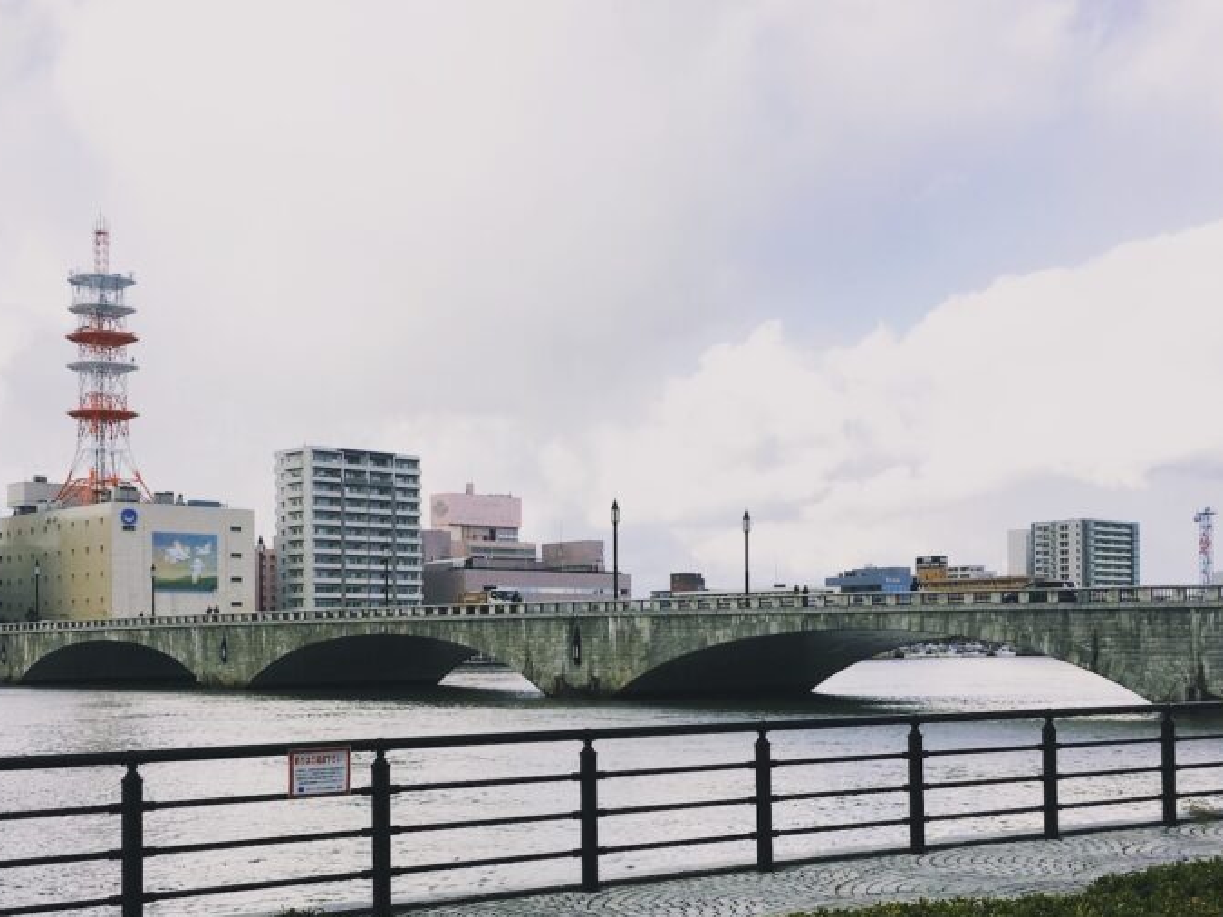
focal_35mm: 44
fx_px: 1554
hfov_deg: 42.9
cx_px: 553
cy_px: 635
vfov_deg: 32.5
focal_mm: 4.15
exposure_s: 1/1040
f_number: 2.2
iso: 25
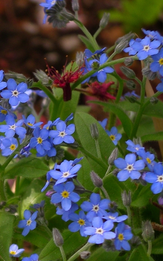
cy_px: 210
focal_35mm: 318
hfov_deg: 4.1
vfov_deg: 6.6
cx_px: -49
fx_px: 2262
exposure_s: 1/100
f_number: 4.2
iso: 80
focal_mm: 27.8
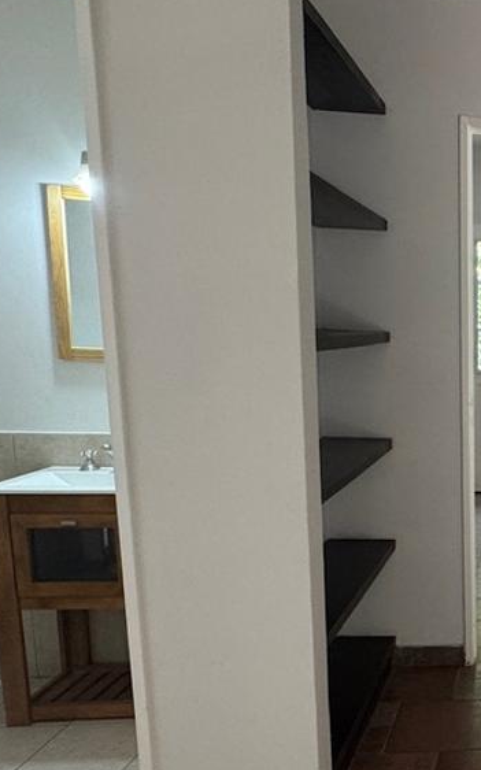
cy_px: 462
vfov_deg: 51.2
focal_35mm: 38
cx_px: 659
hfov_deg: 27.0
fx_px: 797
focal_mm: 2.22
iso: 200
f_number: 2.2
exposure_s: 1/100
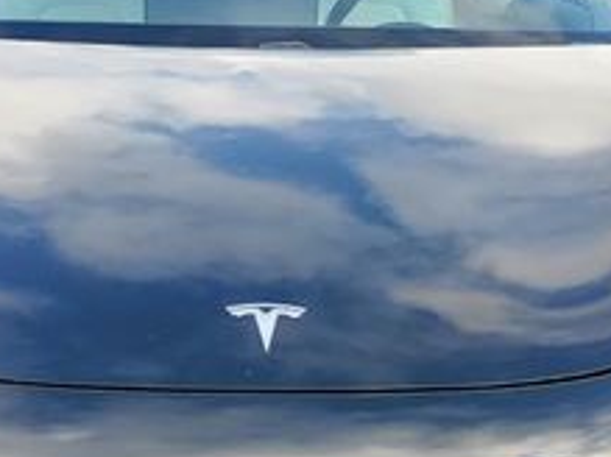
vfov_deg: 19.2
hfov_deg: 25.6
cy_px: 359
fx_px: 1341
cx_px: 237
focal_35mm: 76
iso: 50
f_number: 2.4
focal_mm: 4.3
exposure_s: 1/242
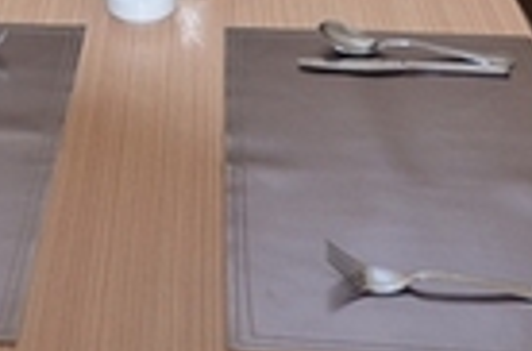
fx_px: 1163
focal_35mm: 79
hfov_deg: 24.8
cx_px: 29
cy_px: -420
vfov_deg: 13.7
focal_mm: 10
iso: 400
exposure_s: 1/60
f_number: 7.1
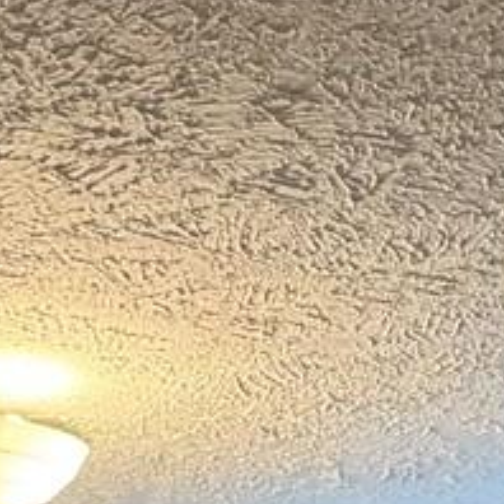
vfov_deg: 13.4
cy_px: 1168
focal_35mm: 100
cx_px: 255
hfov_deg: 17.4
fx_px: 1647
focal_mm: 2.22
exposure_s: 1/60
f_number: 2.2
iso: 320
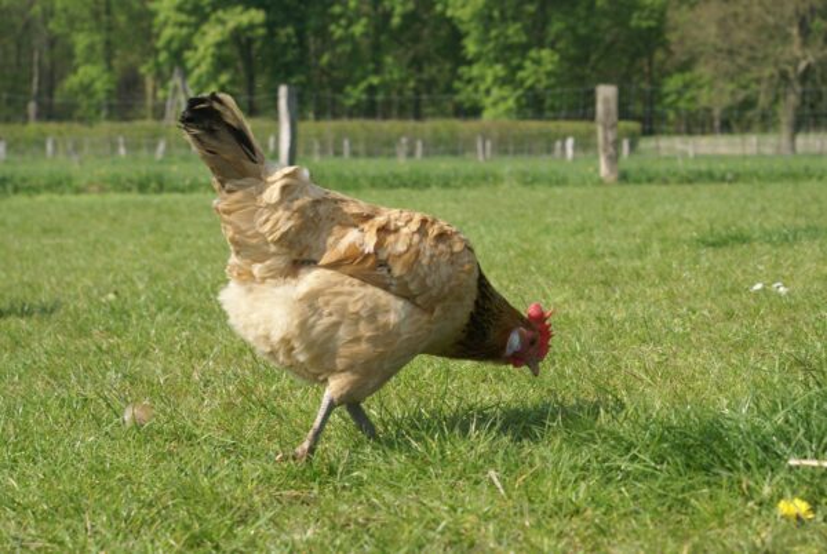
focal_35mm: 82
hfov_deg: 24.6
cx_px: 414
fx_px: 1898
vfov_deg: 16.6
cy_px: 277
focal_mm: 55
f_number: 8
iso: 100
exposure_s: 1/160
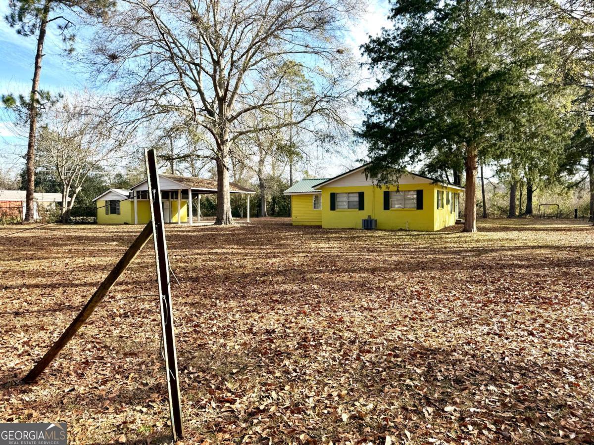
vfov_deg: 56.8
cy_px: 222
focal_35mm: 24
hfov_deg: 71.6
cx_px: 297
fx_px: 412
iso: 80
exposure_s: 1/2110
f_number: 1.78
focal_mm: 6.76
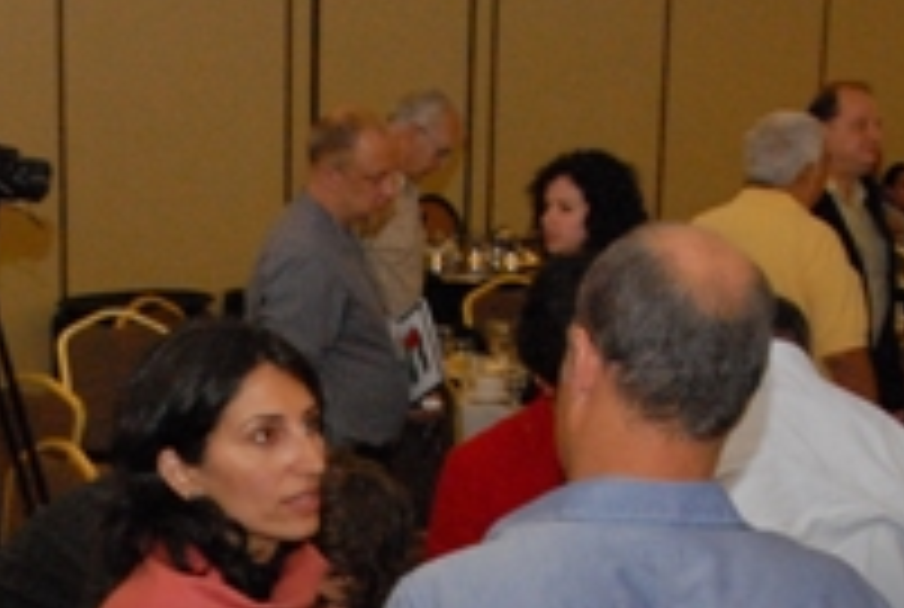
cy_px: 833
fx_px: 2718
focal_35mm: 108
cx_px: 193
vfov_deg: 12.3
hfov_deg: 18.7
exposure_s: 1/60
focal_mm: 24
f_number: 8
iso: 1250
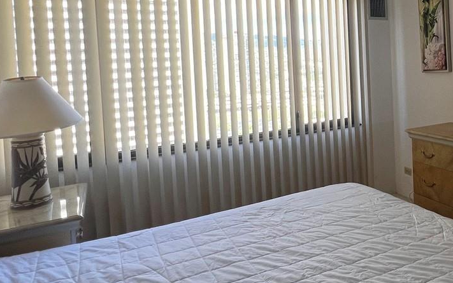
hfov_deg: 53.8
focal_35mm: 31
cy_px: 75
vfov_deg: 39.7
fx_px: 383
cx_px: 405
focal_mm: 1.57
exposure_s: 1/99
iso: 64
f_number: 1.8
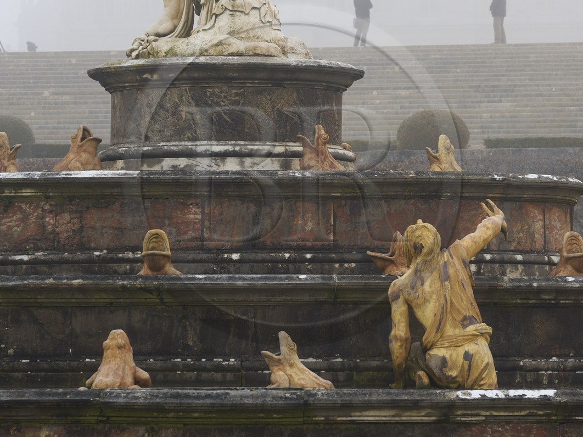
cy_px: 175
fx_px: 3048
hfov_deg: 10.9
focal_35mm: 181
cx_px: 292
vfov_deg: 8.2
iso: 400
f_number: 6.3
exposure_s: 1/160
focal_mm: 125
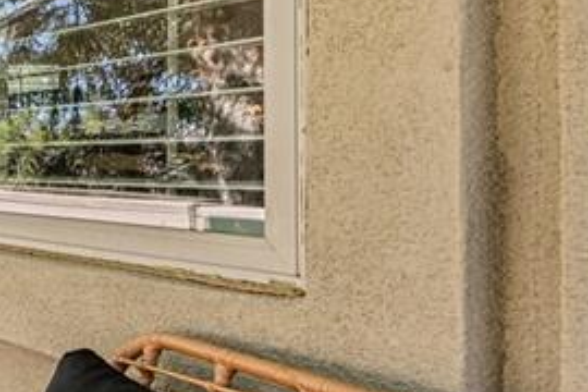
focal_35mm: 53
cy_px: 150
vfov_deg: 25.5
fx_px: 866
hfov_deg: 20.9
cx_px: -525
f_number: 11
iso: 80
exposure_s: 1/15
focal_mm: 14
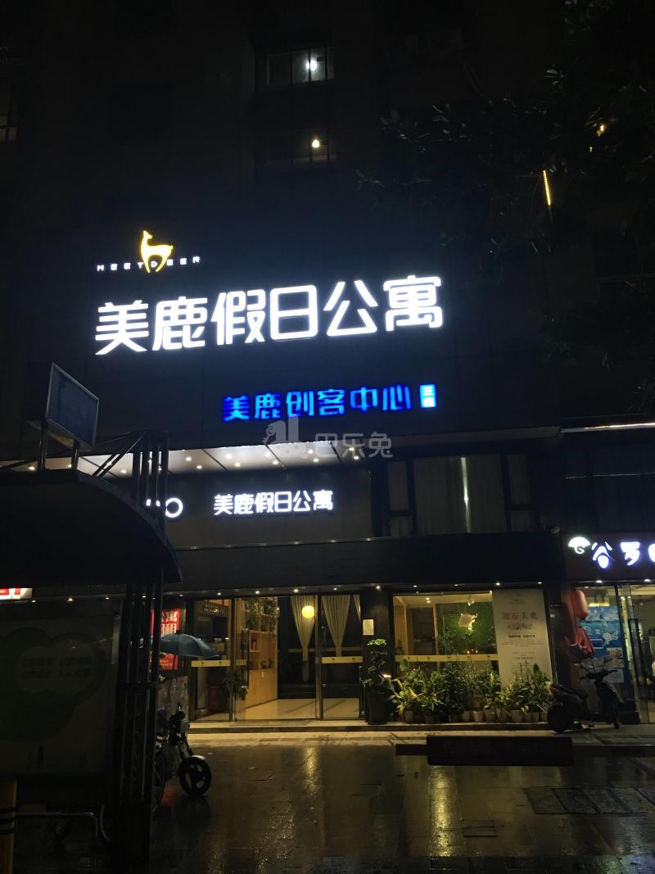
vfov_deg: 61.7
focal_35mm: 29
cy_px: 437
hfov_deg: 48.2
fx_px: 732
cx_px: 328
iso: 100
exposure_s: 1/17
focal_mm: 4.15
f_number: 2.2
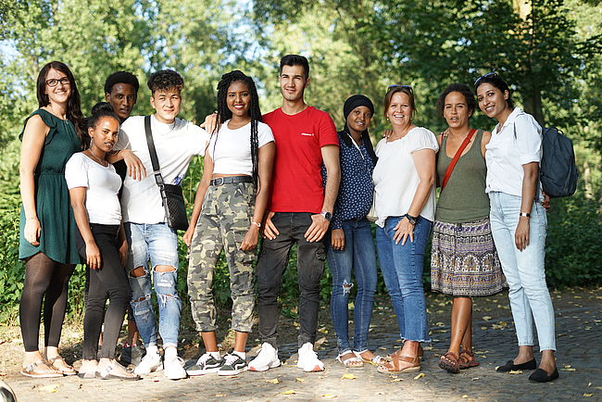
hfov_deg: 39.6
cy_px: 201
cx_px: 301
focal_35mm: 50
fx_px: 836
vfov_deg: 27.0
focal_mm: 50
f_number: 2
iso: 100
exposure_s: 1/500
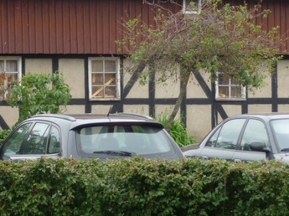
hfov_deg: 10.1
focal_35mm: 195
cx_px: 97
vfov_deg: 7.6
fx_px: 1626
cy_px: 40
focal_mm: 14.2
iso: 100
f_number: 4.7
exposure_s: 1/80
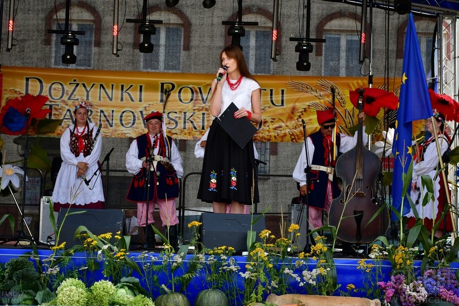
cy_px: 153
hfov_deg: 30.1
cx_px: 230
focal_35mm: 67
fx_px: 854
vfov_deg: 20.3
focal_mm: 45
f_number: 5
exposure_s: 1/1000
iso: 400
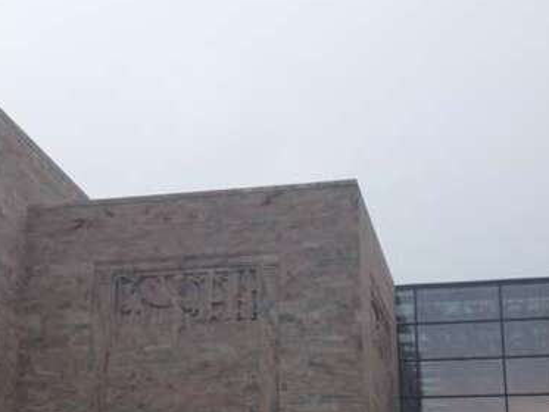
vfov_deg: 19.5
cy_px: 294
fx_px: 1190
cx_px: 252
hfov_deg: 26.0
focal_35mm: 75
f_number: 2.4
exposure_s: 1/673
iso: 64
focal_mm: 4.28
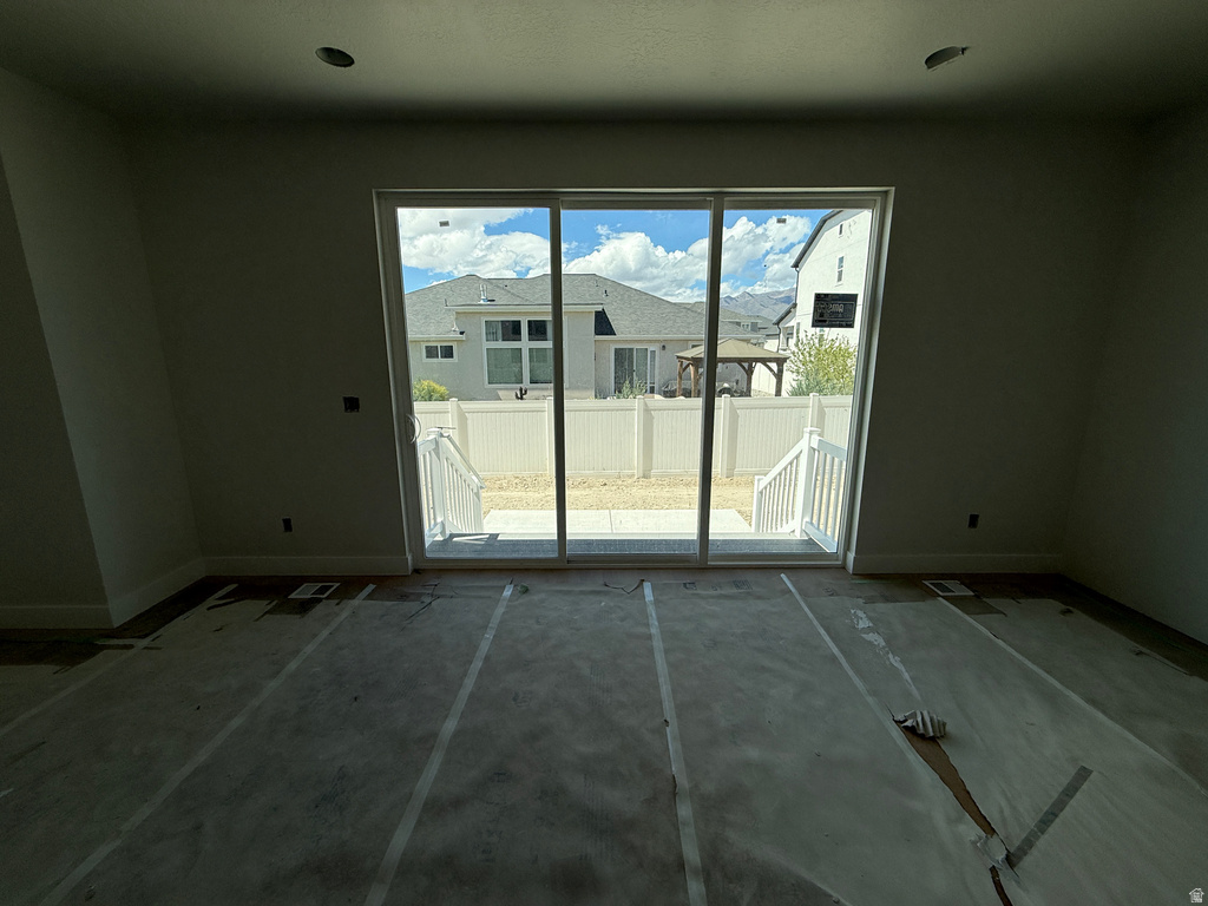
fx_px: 489
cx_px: 604
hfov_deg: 102.1
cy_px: 453
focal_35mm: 14
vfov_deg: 85.7
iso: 50
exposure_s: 1/1901
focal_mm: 2.22
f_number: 2.2
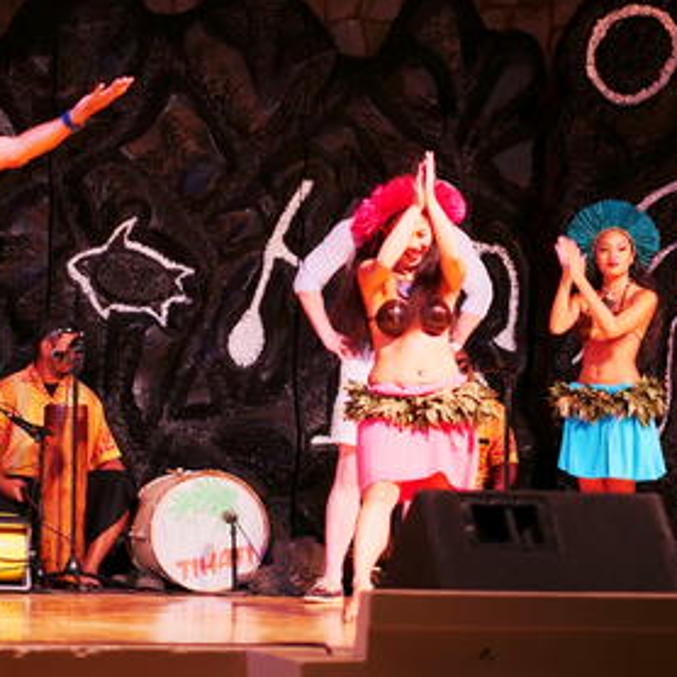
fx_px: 2854
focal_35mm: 129
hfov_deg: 13.5
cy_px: 351
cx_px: 287
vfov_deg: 13.5
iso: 500
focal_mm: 45
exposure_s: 1/100
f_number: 1.8
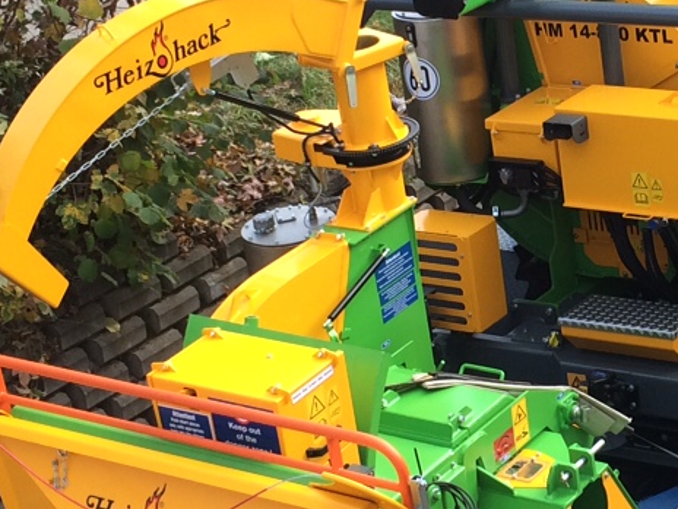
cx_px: 669
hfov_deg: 18.8
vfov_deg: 14.5
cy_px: 237
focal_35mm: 102
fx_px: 1998
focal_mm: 4.15
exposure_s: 1/161
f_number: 2.2
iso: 32
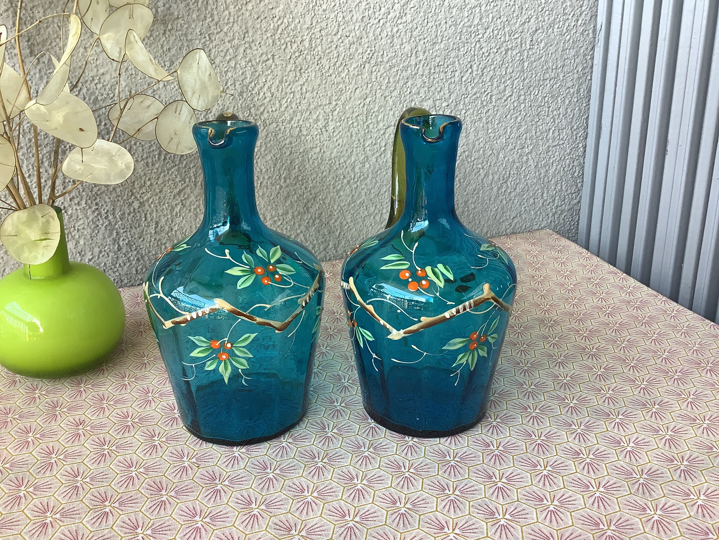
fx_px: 644
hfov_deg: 58.4
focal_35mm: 31
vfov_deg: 45.4
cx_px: 360
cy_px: 270
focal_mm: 3.3
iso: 64
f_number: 2.4
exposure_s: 1/60
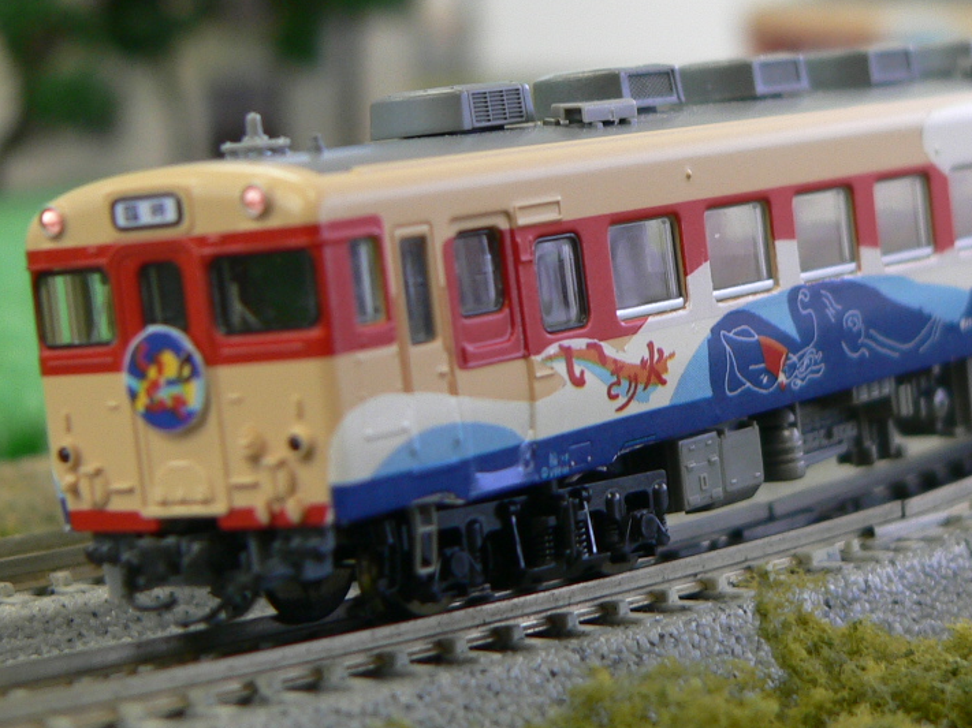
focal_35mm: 117
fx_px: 3285
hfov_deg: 16.7
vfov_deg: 12.6
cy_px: 265
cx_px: 757
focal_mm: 10.7
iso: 100
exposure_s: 1/13
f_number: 2.8
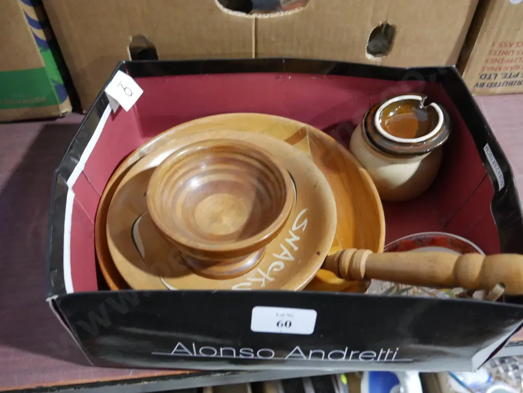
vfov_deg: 39.7
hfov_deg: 51.3
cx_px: 262
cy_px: 196
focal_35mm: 36
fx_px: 544
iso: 2500
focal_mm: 18
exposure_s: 1/60
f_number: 4
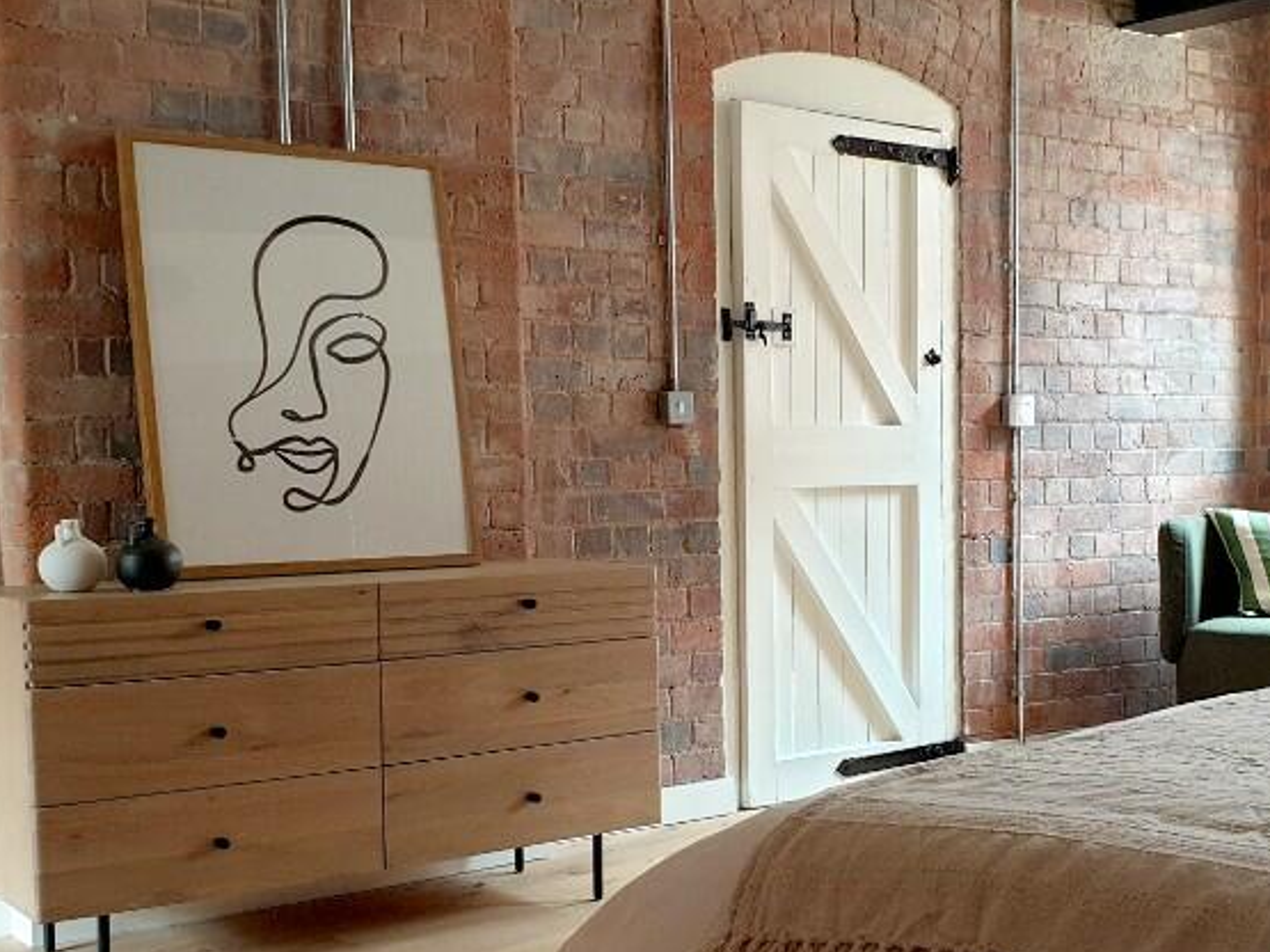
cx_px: 755
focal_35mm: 48
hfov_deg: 39.5
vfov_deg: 30.2
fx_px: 1761
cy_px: 577
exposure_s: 1/50
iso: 250
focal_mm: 4.3
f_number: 2.4
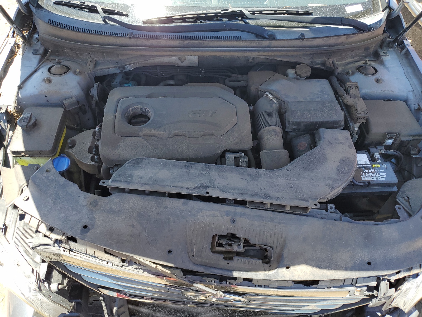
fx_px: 317
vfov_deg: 53.1
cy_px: 158
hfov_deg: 67.3
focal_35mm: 26
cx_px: 211
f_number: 1.5
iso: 50
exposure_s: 1/455
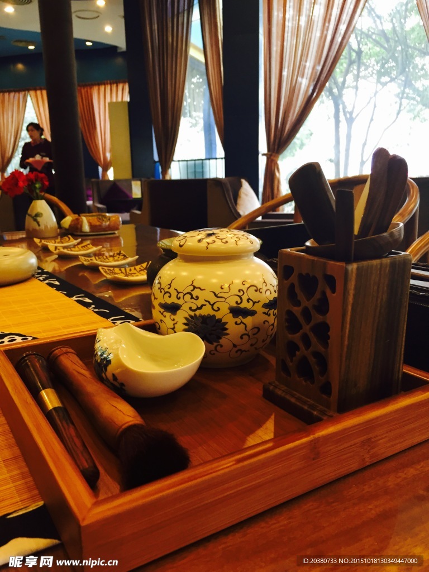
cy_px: 286
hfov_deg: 48.2
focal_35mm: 29
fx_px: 479
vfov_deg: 61.7
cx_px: 214
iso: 100
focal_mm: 4.15
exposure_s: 1/30
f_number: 2.2
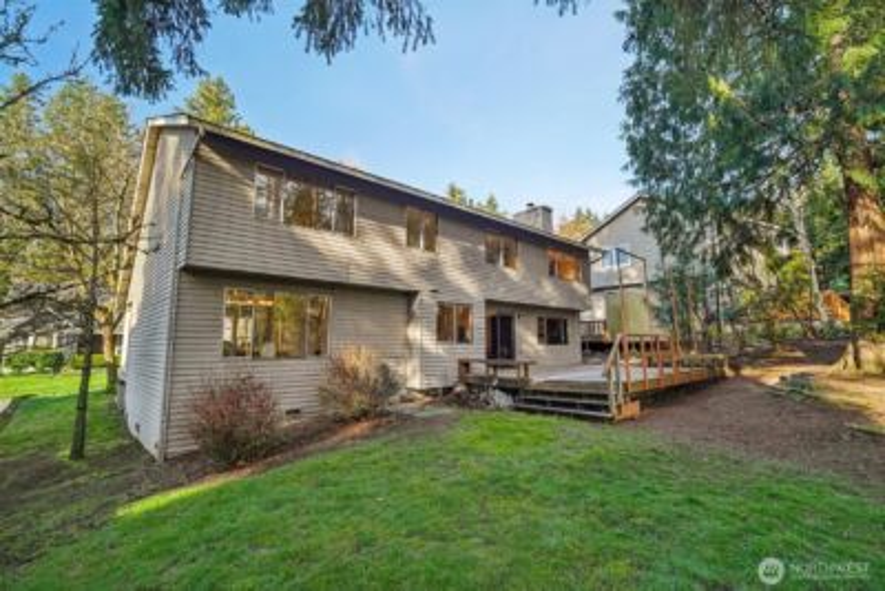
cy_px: 296
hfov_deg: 96.7
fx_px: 393
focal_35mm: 16
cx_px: 442
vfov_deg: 73.8
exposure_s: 1/250
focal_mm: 16
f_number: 8
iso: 1600
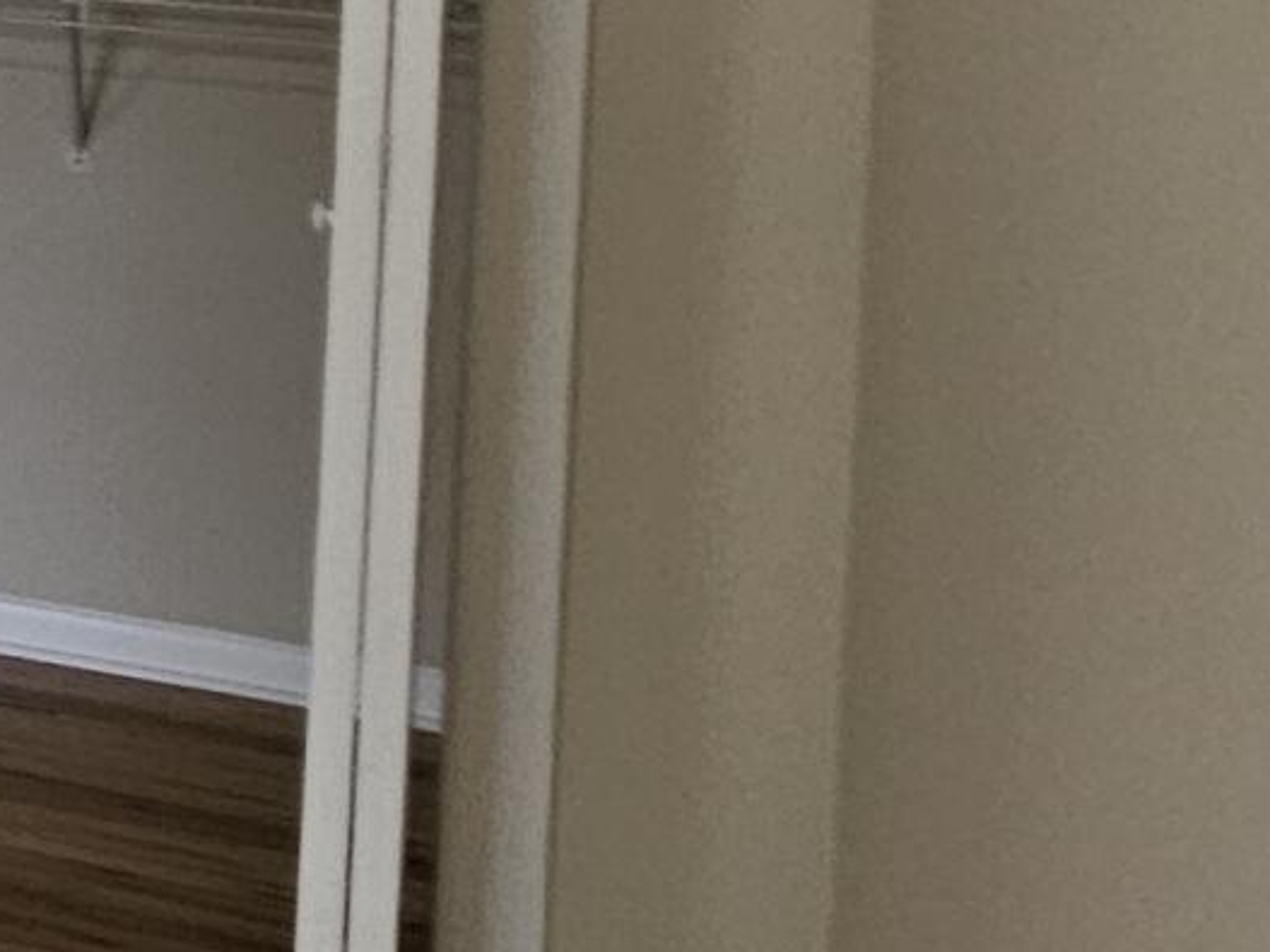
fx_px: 2714
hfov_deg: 12.8
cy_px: -263
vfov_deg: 18.6
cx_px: -2239
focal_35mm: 74
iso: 160
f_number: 2.2
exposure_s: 1/60
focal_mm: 2.2
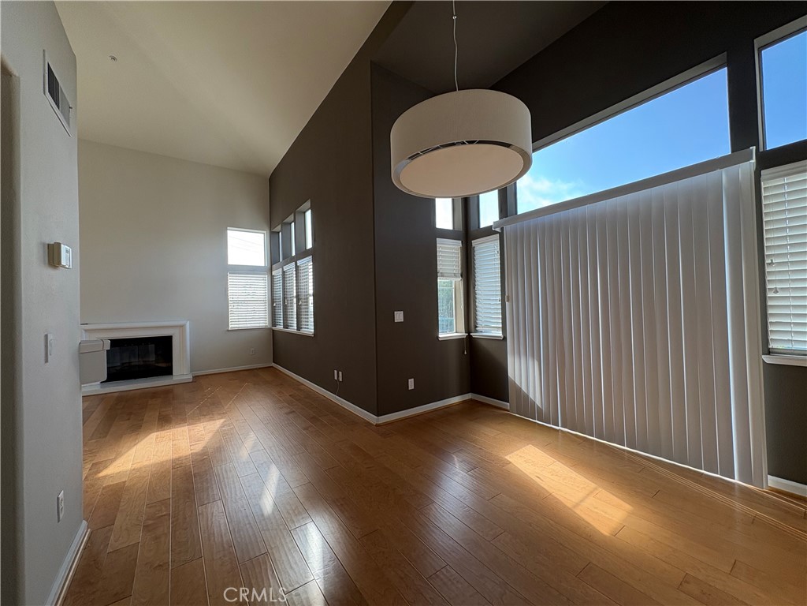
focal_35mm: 14
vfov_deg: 85.7
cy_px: 303
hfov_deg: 102.1
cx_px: 404
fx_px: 326
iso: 40
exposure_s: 1/99
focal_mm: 2.22
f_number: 2.2
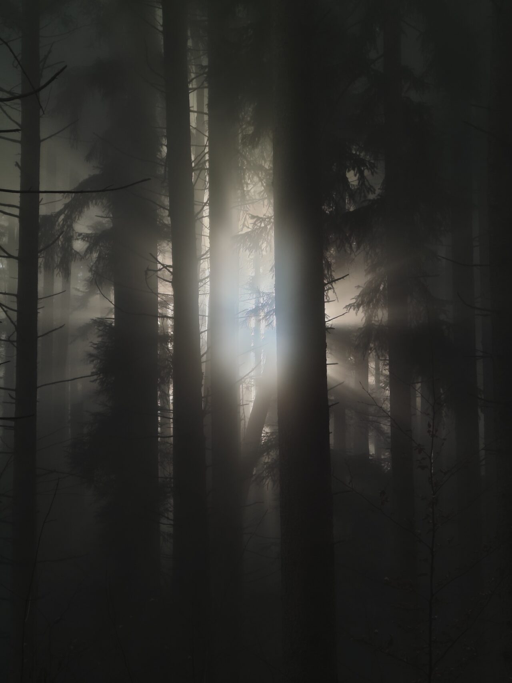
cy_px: 342
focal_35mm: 140
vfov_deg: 14.1
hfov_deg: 10.6
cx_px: 256
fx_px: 2761
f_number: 2.55
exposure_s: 1/120
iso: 90
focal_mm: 13.3
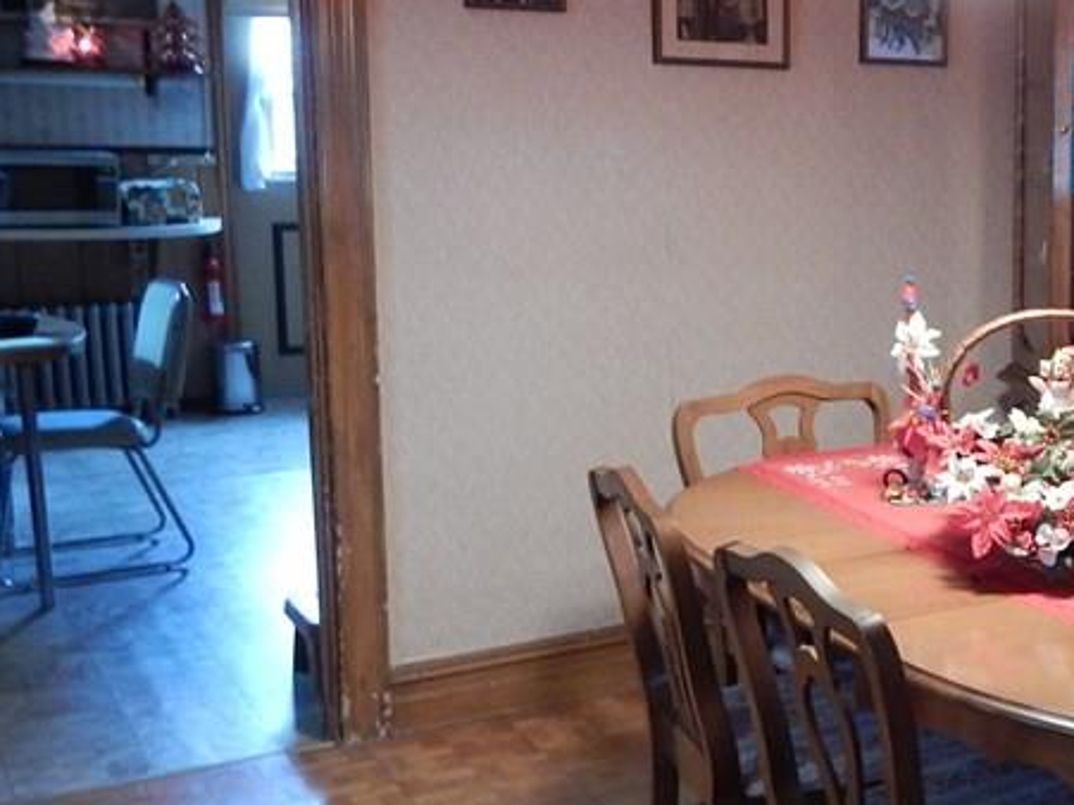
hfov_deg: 33.7
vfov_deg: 29.1
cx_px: 1157
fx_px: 1551
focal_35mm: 50
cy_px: 398
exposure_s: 1/15
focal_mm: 4
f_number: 3
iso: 400
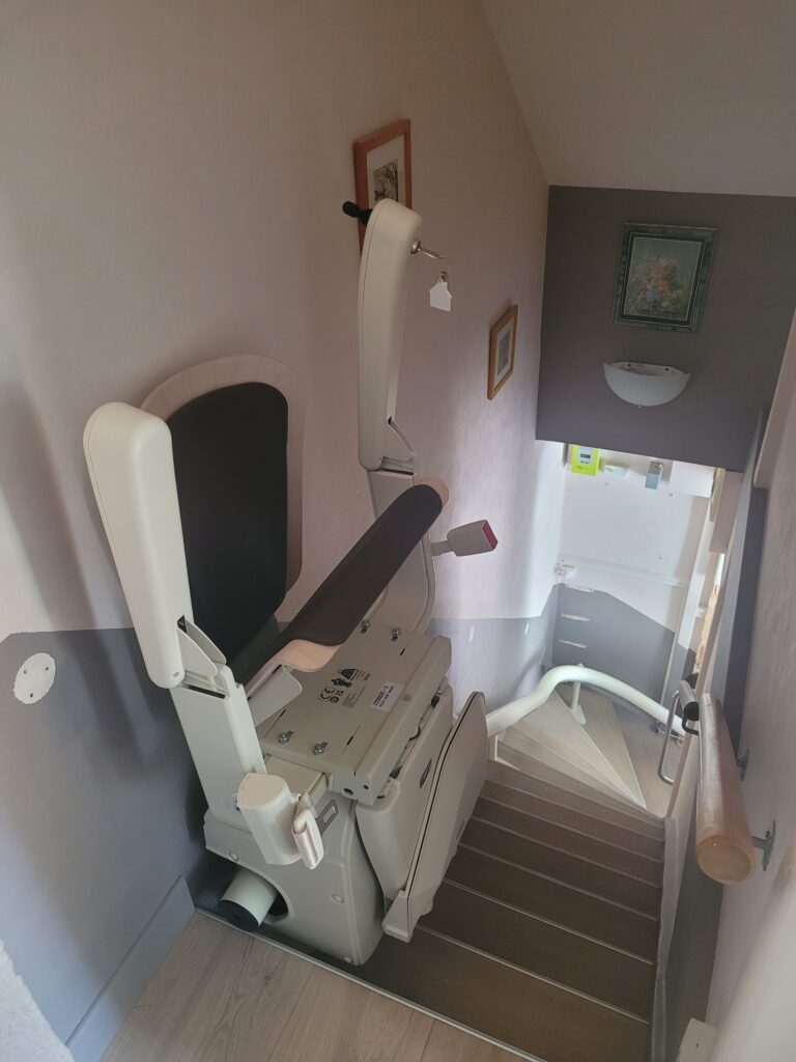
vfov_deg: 67.3
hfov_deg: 53.1
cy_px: 531
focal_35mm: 26
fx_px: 797
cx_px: 398
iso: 400
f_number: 1.8
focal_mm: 5.4
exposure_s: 1/50
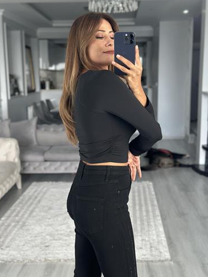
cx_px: 105
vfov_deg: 38.2
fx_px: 400
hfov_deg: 29.1
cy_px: 138
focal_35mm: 50
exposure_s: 1/62
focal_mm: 6.86
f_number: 1.78
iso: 125
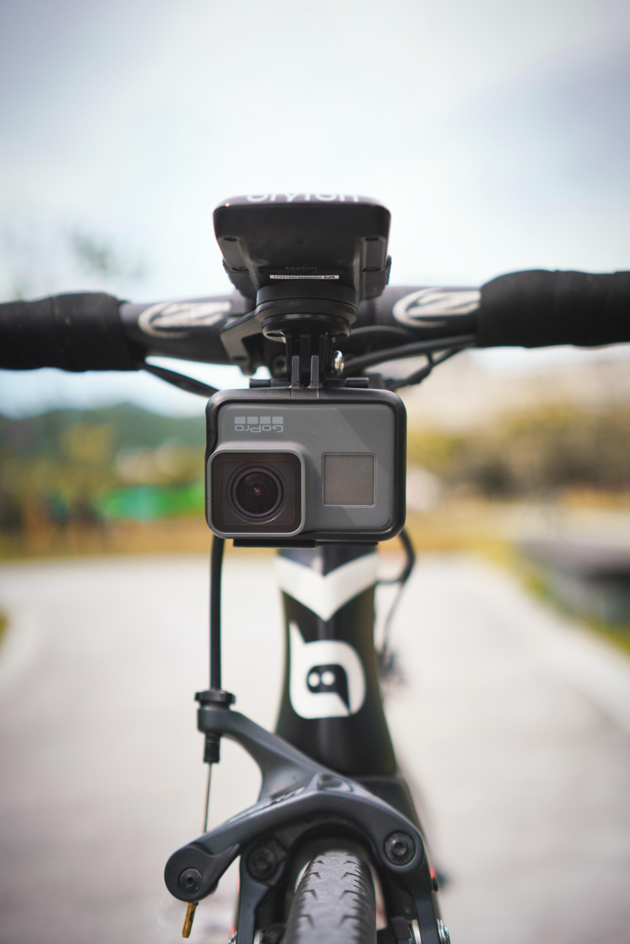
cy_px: 472
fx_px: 918
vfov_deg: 54.4
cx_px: 315
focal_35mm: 35
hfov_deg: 37.9
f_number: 2.8
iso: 400
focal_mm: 35
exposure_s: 1/5000
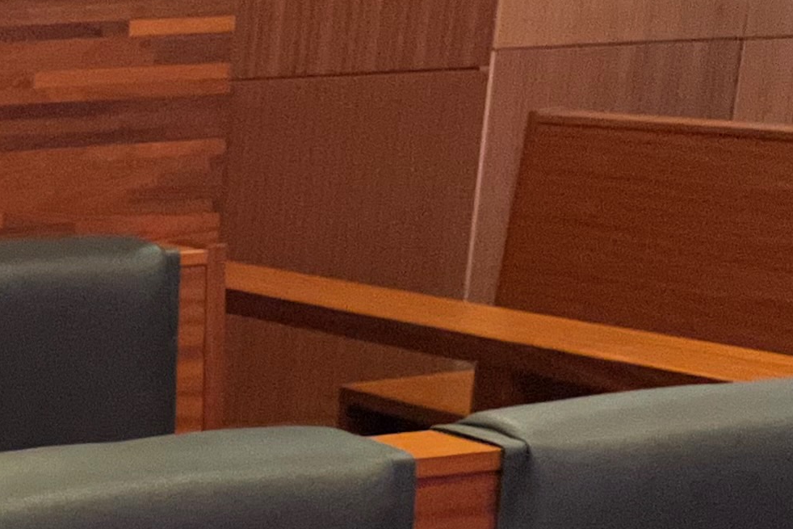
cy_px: 890
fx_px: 2445
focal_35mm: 111
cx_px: -507
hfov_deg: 16.3
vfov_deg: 11.6
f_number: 1.6
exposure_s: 1/50
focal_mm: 5.1
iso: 500
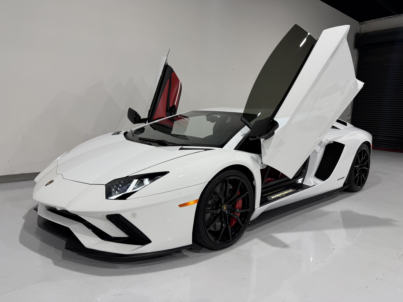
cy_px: 151
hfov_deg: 71.6
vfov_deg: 56.8
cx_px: 202
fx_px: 279
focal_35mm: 24
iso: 100
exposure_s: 1/246
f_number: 1.78
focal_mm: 6.76
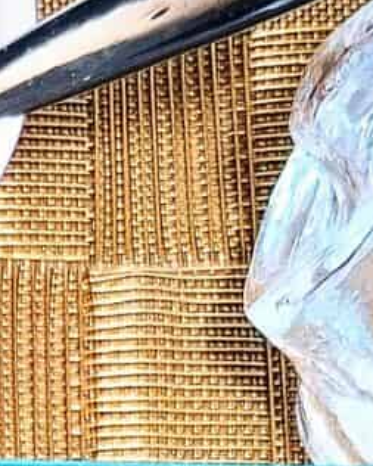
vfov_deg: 9.6
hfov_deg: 7.9
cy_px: 1034
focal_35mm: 182
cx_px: -476
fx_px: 2510
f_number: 1.8
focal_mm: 5.54
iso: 200
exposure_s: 1/50
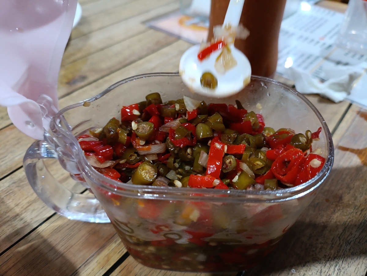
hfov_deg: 69.4
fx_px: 265
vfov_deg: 54.9
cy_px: 138
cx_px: 184
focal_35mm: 25
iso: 800
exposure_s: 1/25
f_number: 1.7
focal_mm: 4.71
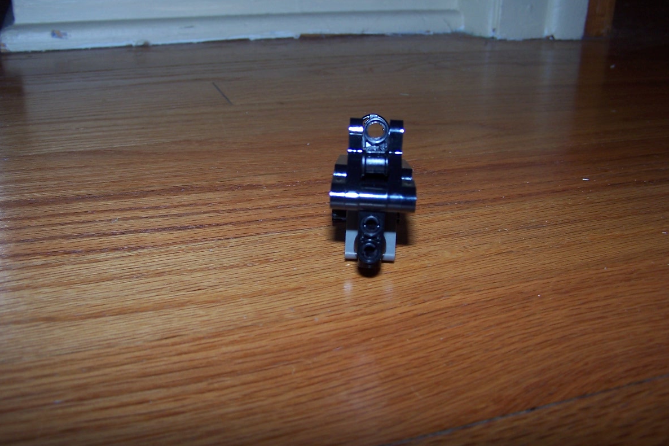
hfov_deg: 48.5
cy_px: 208
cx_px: 334
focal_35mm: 40
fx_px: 743
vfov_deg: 33.4
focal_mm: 6.3
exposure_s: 1/60
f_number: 2.8
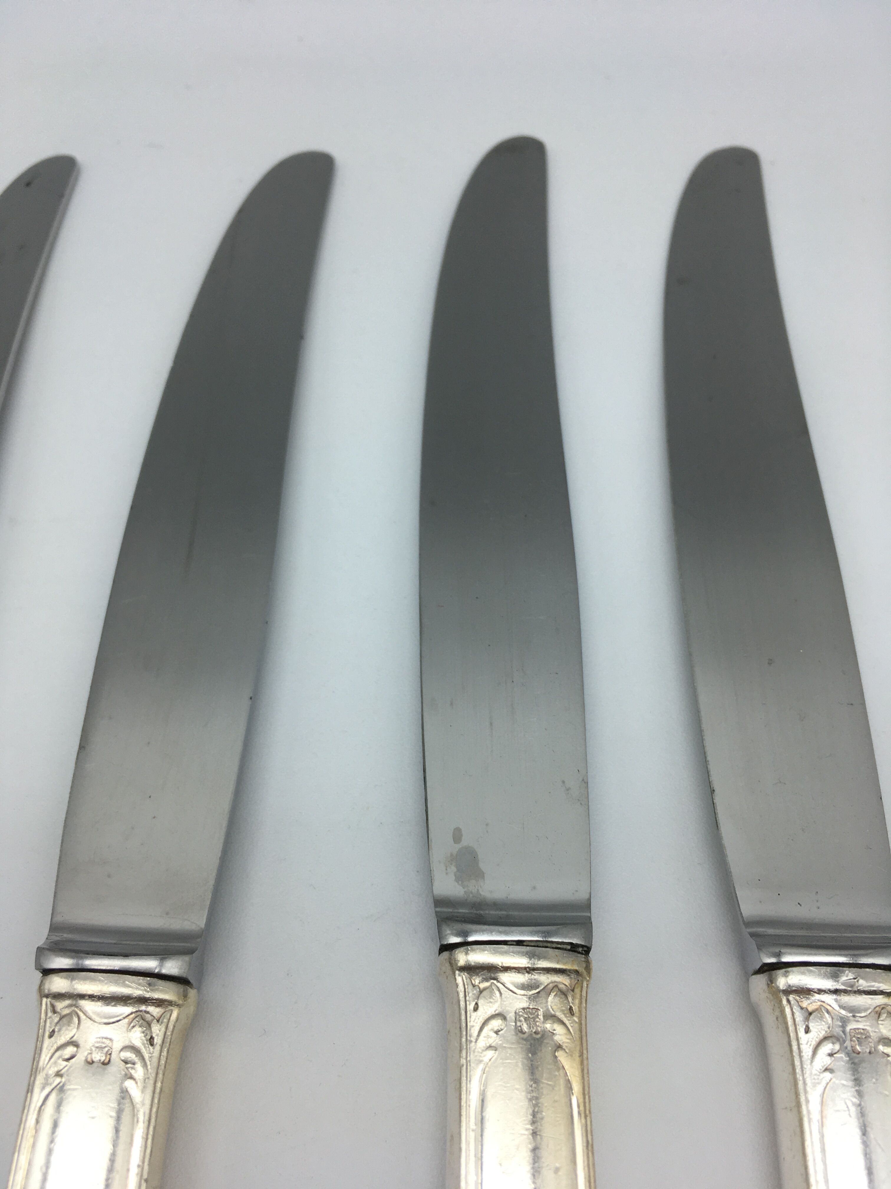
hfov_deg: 48.2
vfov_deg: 61.7
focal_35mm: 29
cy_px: 594
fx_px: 995
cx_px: 446
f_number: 2.2
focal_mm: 4.15
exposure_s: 1/279
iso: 25
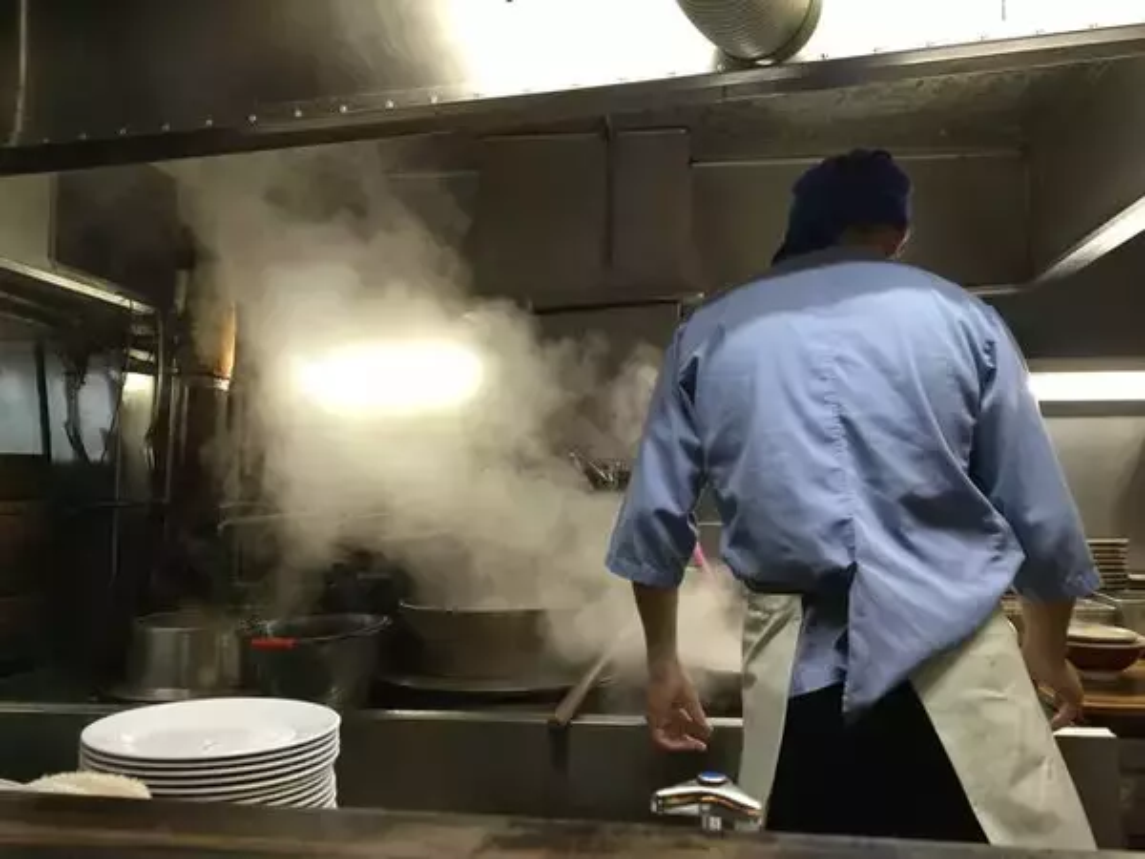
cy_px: 430
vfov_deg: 48.2
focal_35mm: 29
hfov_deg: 61.7
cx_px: 572
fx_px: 959
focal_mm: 4.15
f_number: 2.2
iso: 40
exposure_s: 1/30
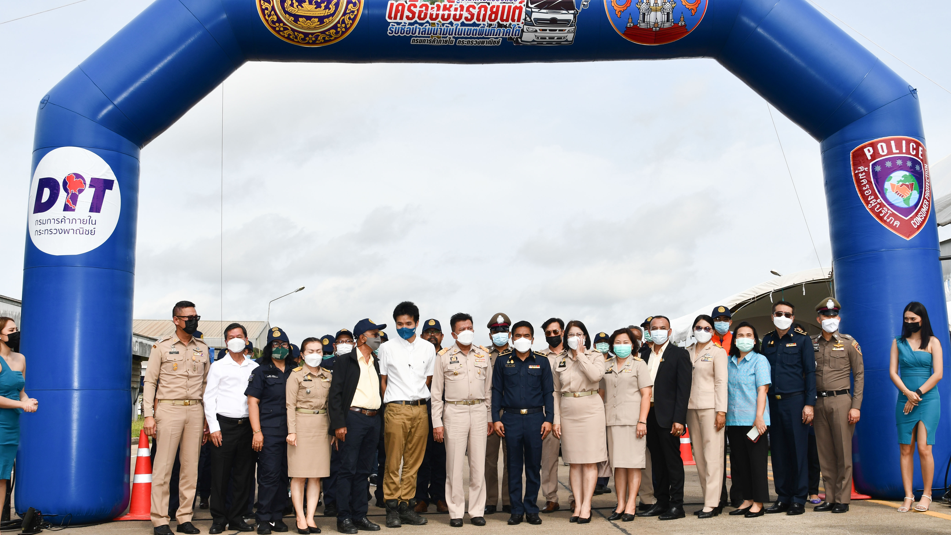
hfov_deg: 52.8
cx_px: 476
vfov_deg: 31.2
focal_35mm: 38
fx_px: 958
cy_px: 248
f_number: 9
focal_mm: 24
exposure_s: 1/250
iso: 100
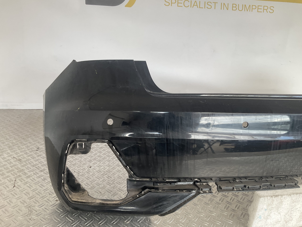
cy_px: 114
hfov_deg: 61.7
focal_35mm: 29
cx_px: 151
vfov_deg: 48.2
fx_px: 253
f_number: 1.8
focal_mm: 3
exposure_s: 1/120
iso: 25
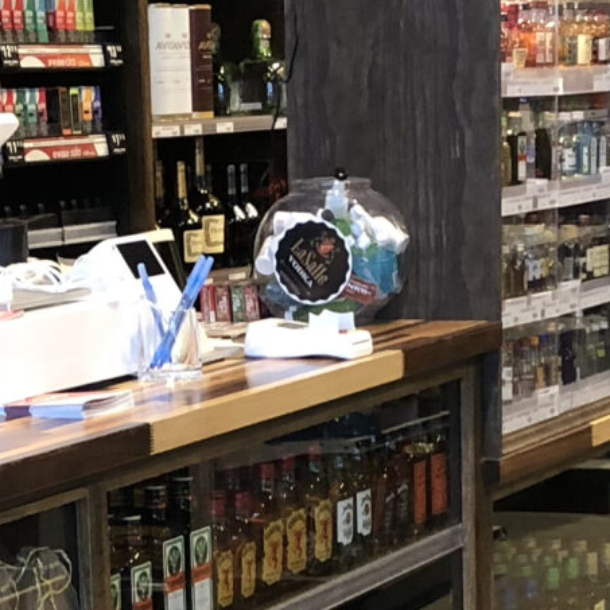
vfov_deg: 12.3
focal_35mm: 140
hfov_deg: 12.5
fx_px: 2791
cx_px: 272
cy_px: 610
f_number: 1.8
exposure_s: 1/17
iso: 40
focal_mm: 4
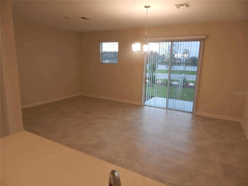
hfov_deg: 76.4
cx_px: 124
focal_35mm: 22
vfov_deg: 61.1
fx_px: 158
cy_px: 93
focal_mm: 4
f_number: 3
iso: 125
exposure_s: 1/30
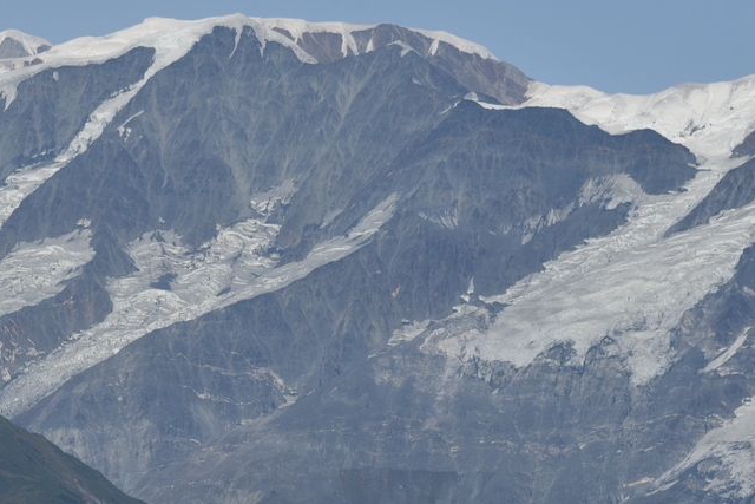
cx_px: 24
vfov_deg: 5.5
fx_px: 5244
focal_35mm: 250
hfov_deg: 8.2
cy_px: 371
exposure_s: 1/500
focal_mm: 125
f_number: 11
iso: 100
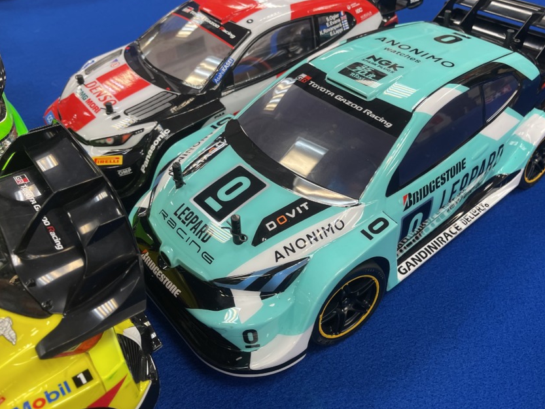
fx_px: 472
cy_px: 166
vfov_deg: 46.6
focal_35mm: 30
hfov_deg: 59.8
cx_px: 304
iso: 125
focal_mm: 5.1
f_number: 1.6
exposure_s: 1/100
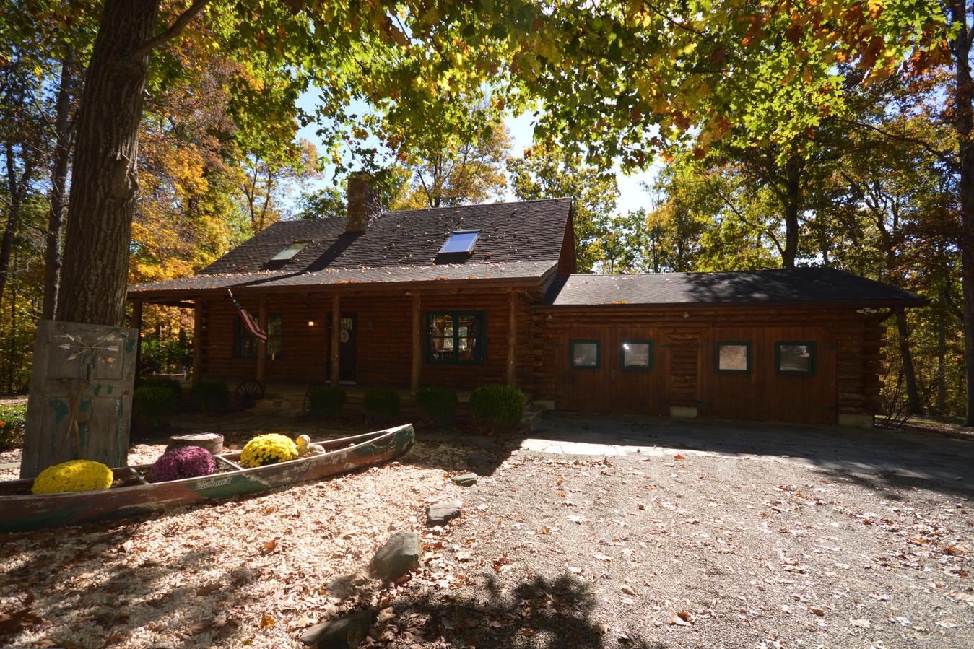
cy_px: 340
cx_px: 472
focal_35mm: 16
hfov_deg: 96.7
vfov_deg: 73.7
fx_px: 433
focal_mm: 10
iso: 100
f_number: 5.6
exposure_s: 1/200
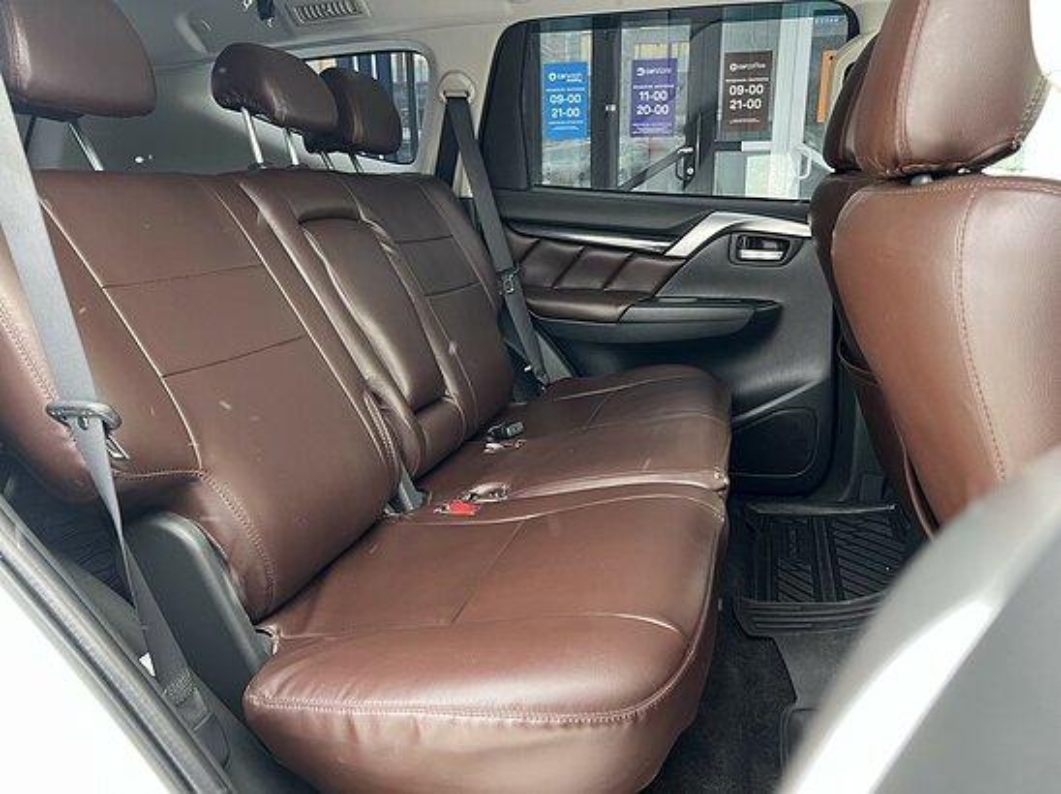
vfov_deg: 53.0
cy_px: 397
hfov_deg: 67.3
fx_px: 796
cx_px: 530
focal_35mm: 26
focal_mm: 5.7
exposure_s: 1/72
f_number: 1.5
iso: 125
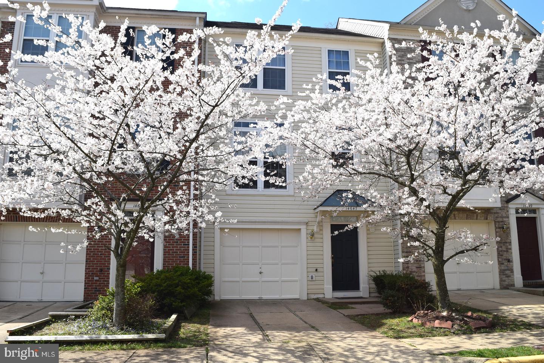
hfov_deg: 61.9
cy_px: 182
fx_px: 453
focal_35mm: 30
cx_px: 272
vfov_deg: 43.6
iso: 200
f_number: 9
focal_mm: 20
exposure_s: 1/400
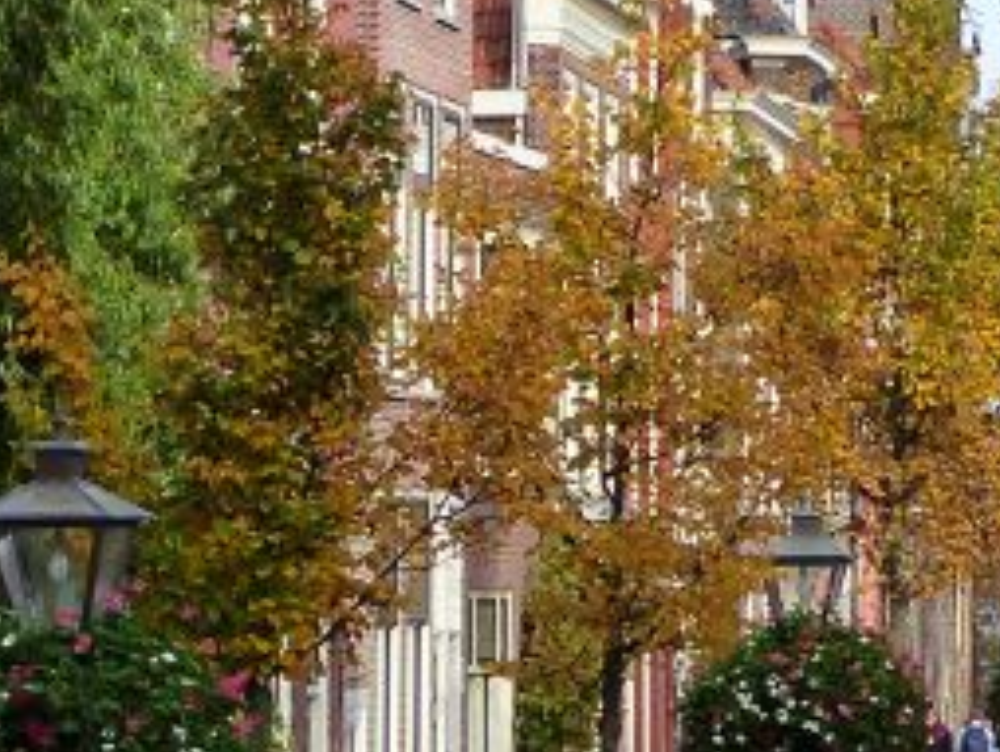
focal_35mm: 288
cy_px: 543
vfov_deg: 5.2
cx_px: -303
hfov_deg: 6.8
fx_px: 8328
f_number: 4
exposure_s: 1/400
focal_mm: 10.9
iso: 160
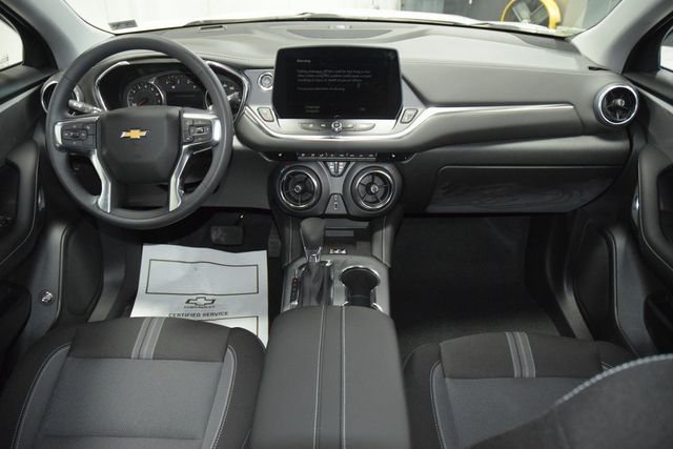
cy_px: 224
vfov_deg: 48.0
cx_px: 336
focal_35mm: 27
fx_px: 505
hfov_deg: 67.4
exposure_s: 1/60
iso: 3200
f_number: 3.5
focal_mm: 18
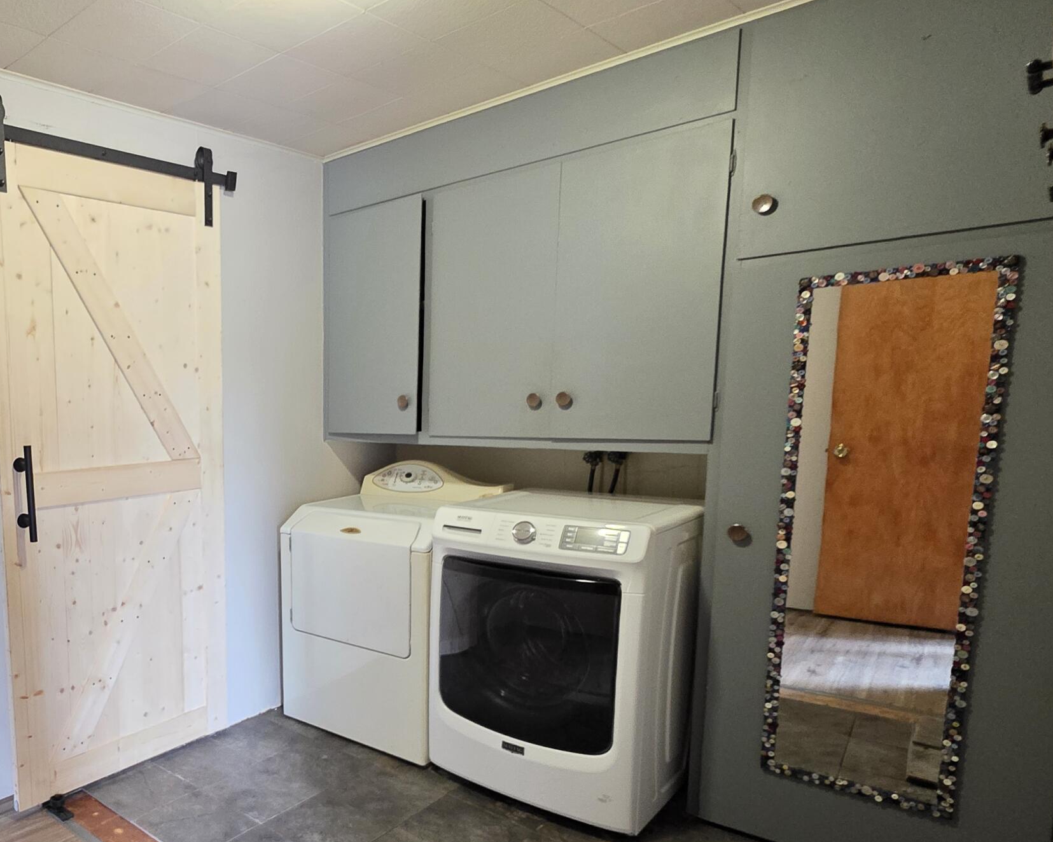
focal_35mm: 23
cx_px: 181
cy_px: 508
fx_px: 717
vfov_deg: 60.3
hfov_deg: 64.7
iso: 1000
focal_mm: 2.2
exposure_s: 1/30
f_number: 1.9
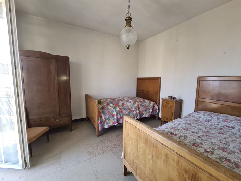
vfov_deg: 89.9
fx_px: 90
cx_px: 120
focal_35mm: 13
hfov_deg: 106.2
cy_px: 90
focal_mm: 2.2
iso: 125
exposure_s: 1/50
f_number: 2.2
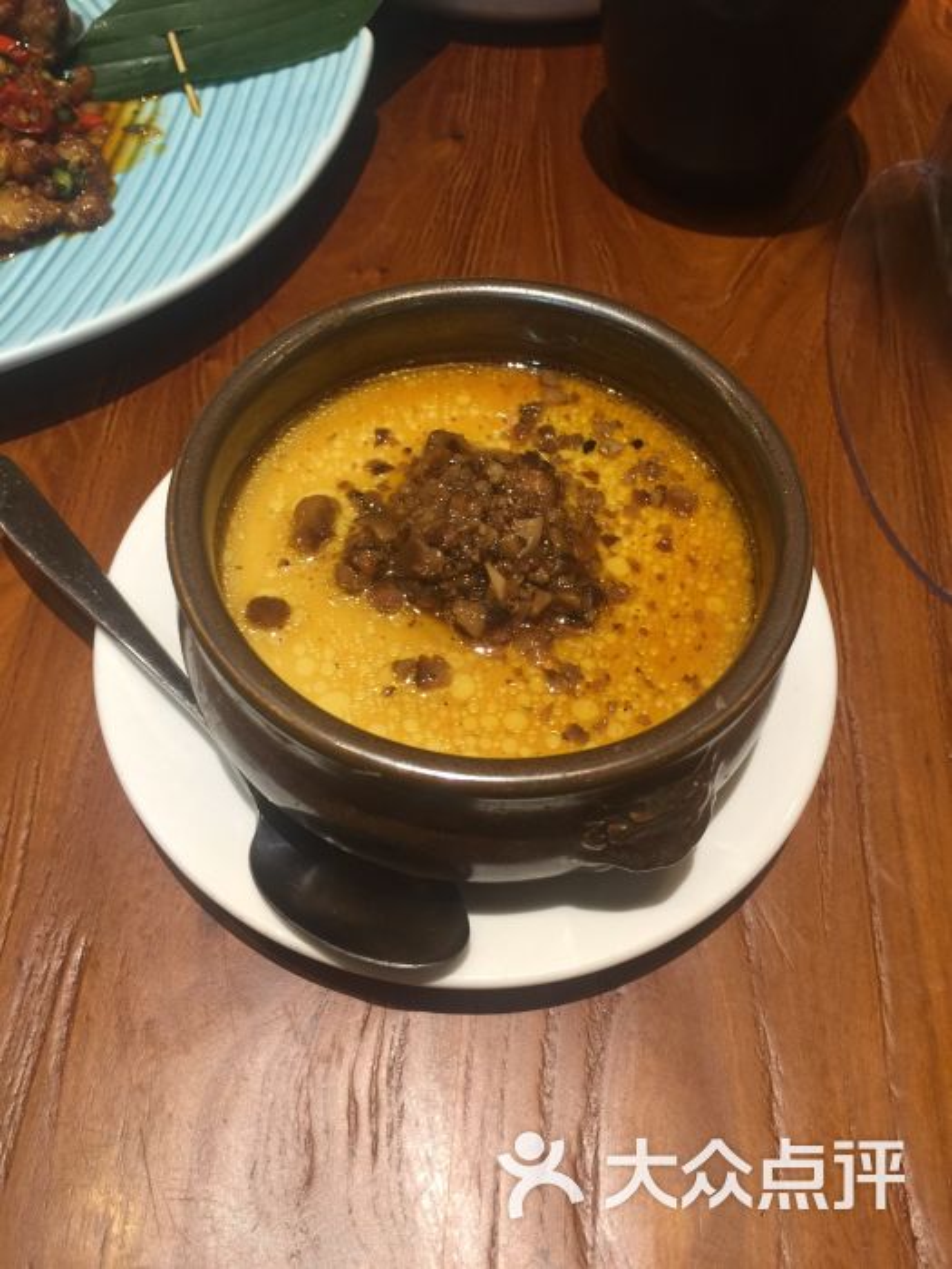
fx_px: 1063
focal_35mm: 29
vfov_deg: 61.7
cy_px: 634
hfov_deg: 48.2
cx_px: 476
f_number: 2.2
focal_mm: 4.15
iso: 40
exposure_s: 1/17
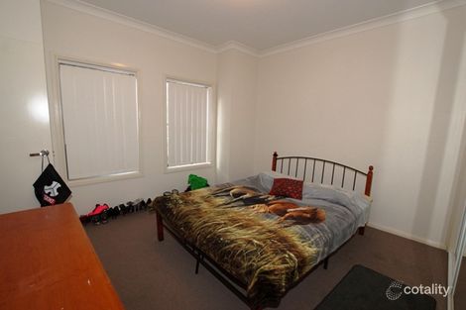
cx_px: 233
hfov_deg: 100.4
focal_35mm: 15
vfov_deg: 77.3
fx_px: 194
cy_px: 155
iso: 800
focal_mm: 10
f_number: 5.6
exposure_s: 1/60
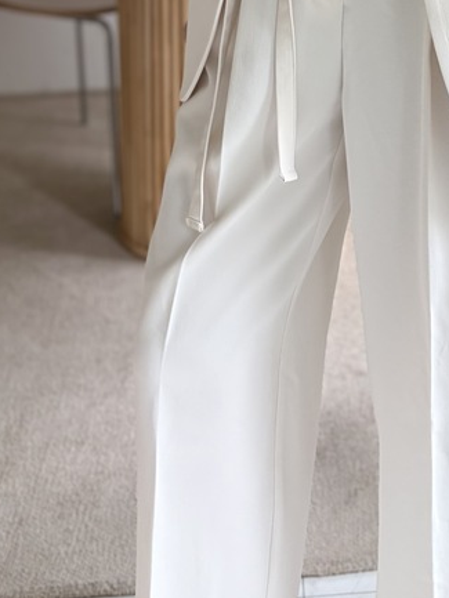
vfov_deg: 30.3
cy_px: 26
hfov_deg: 23.6
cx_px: 423
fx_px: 1037
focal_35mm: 60
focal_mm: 5.96
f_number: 1.6
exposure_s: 1/121
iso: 40
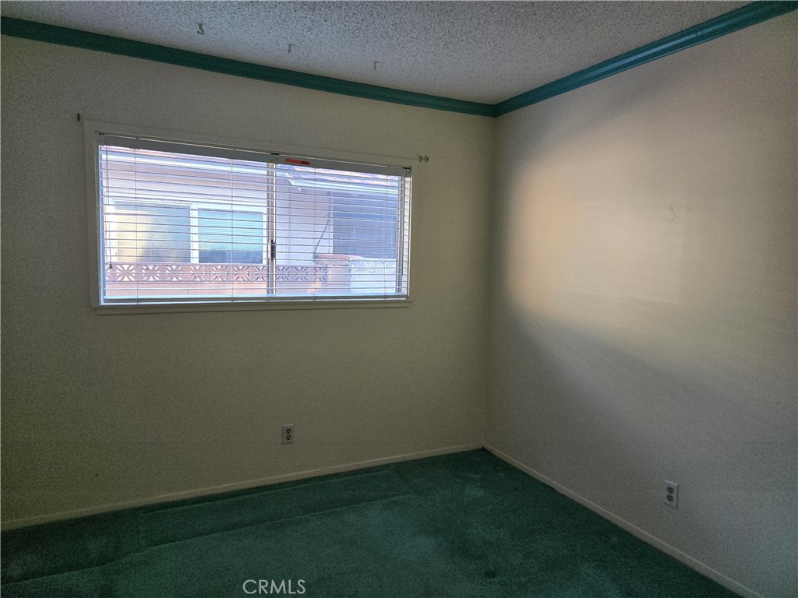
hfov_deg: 73.9
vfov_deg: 58.9
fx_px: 530
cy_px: 299
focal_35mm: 23
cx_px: 399
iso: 160
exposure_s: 1/180
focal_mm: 5.4
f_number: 1.8
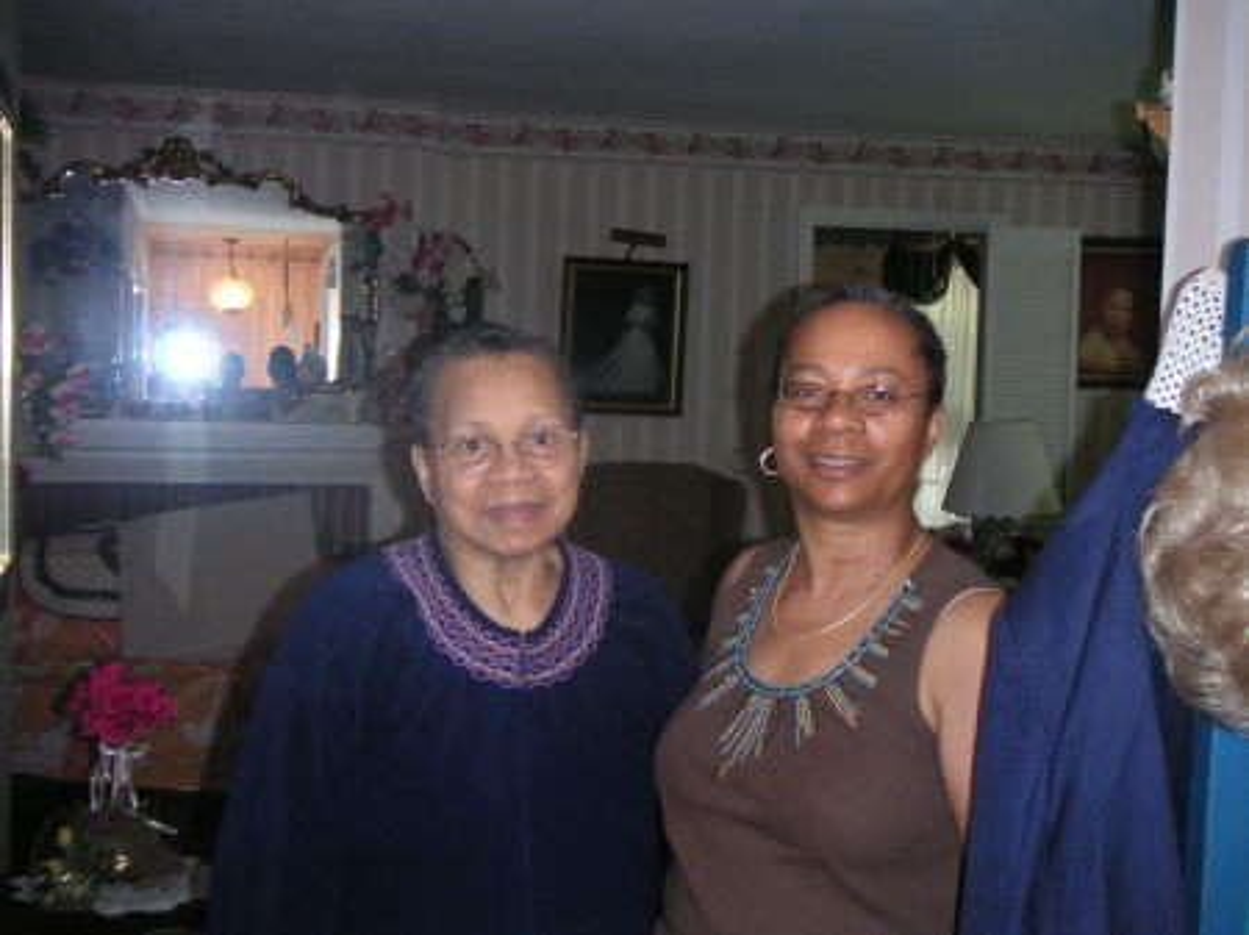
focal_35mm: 48
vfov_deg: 30.2
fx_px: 1731
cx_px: 624
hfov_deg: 39.7
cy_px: 468
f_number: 2.9
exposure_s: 1/45
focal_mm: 7.5
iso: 160
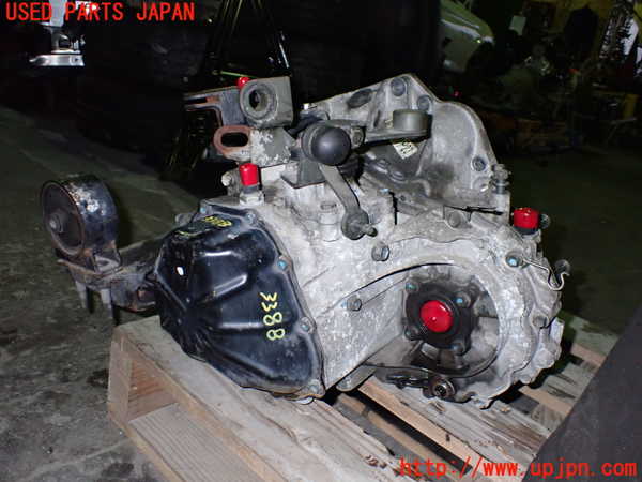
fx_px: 556
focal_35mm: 30
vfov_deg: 46.8
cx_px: 321
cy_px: 241
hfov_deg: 60.0
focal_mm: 5.4
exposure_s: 1/30
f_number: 6.3
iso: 800
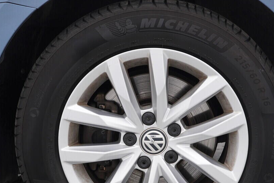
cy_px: 126
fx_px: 487
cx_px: 158
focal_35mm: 64
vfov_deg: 21.1
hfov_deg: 31.4
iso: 125
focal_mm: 24
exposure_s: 1/60
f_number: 3.5
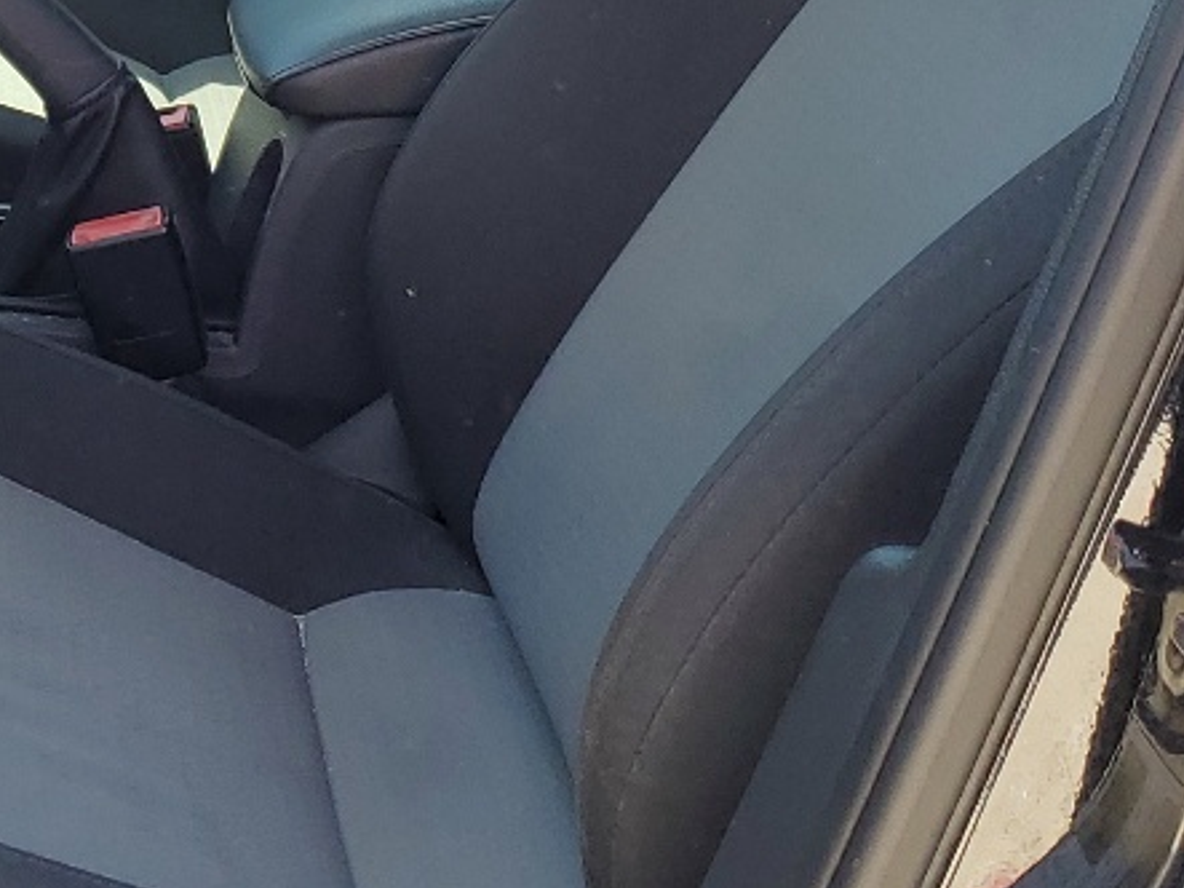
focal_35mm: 94
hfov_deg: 19.8
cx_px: -182
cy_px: -155
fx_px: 3214
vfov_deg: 15.2
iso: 50
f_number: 1.5
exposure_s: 1/345
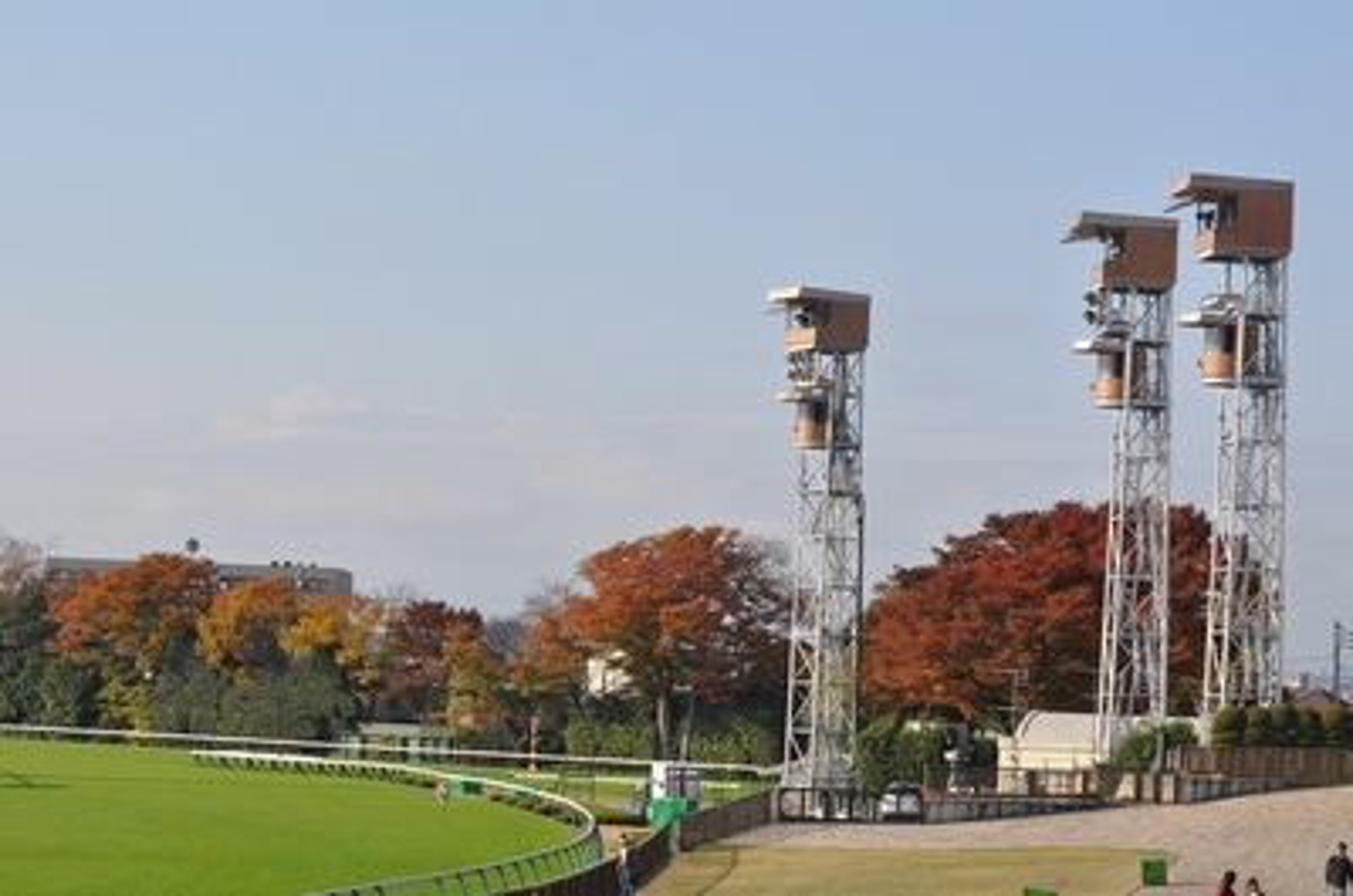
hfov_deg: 19.5
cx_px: 676
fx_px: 3938
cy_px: 448
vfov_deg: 13.0
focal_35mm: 105
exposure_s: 1/500
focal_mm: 70
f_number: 11
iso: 500
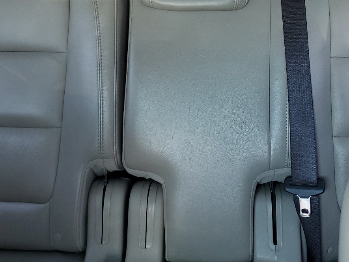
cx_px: 190
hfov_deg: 40.4
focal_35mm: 47
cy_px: 28
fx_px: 474
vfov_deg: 29.6
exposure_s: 1/120
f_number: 1.5
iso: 79
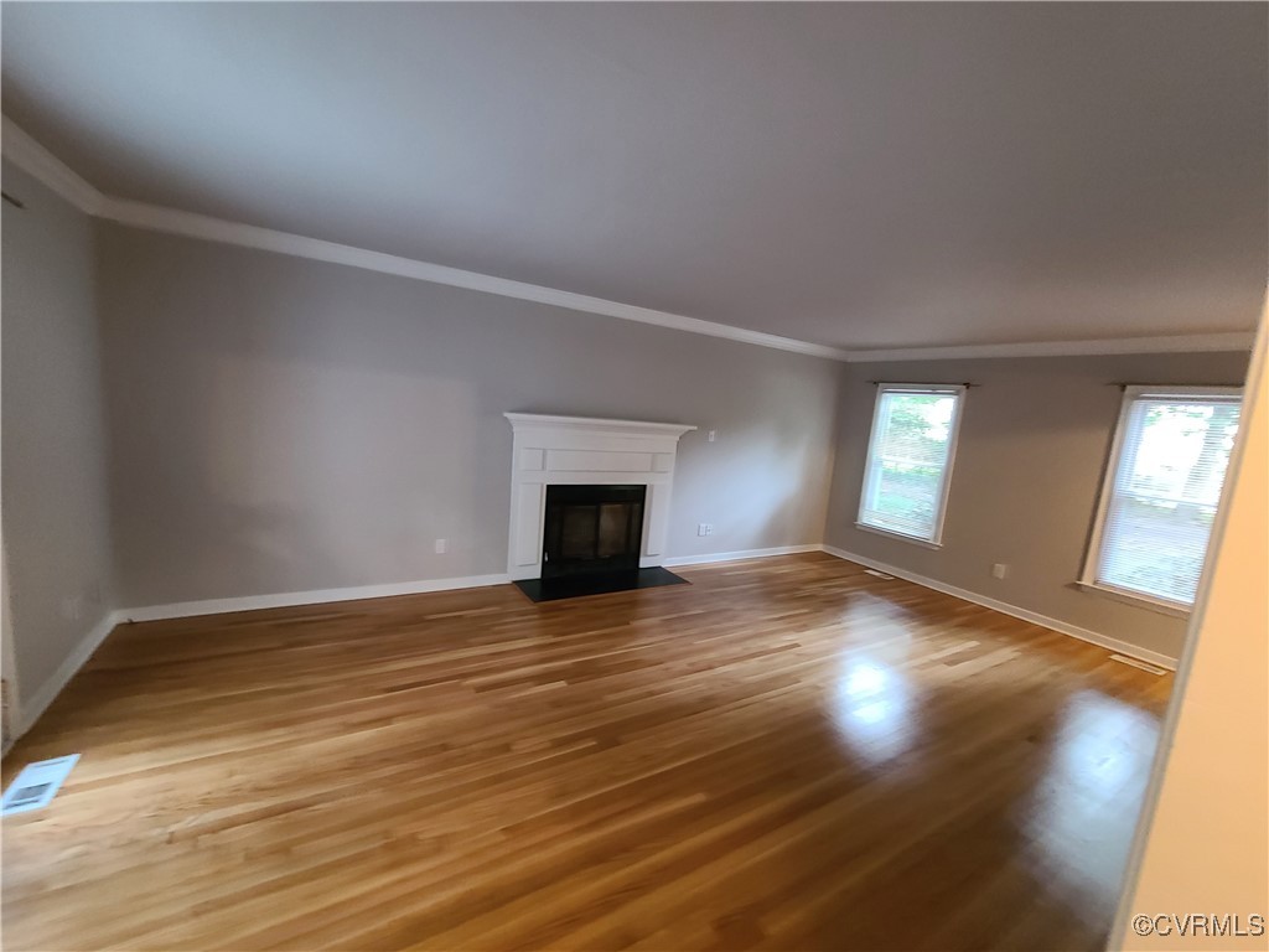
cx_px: 634
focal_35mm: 13
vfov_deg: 89.9
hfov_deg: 106.2
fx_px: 477
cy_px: 476
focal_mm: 2.2
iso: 640
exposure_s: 1/30
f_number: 2.2
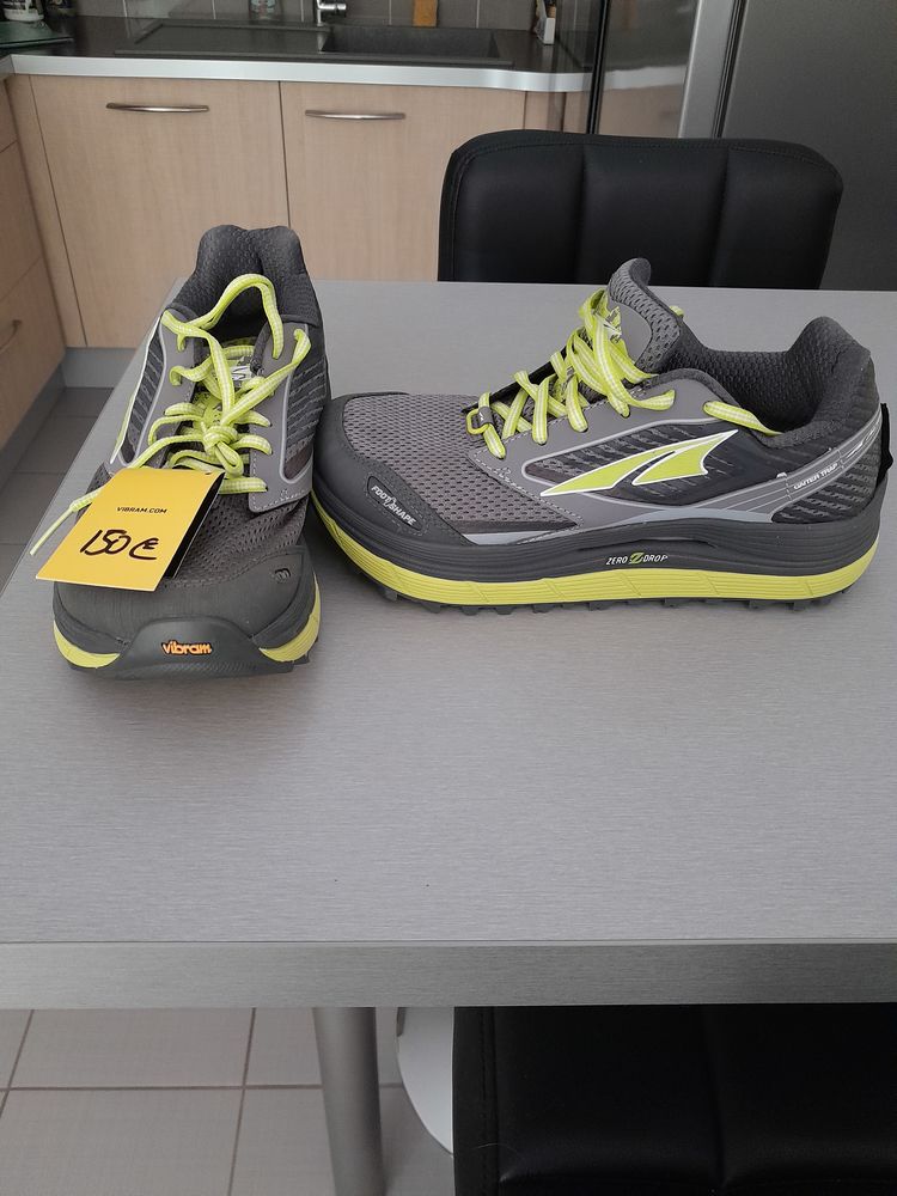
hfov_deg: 51.4
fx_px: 933
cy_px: 598
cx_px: 448
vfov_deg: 65.3
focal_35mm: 27
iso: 500
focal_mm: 4
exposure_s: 1/60
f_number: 1.8
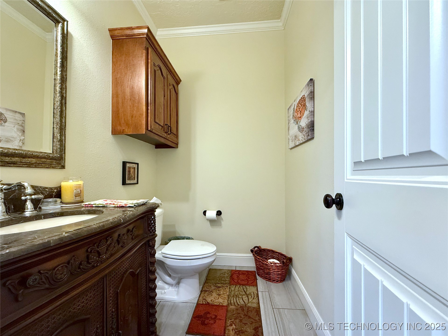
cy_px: 168
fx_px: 181
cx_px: 224
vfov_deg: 85.6
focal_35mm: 14
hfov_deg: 102.1
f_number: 2.2
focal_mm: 2.22
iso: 320
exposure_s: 1/60
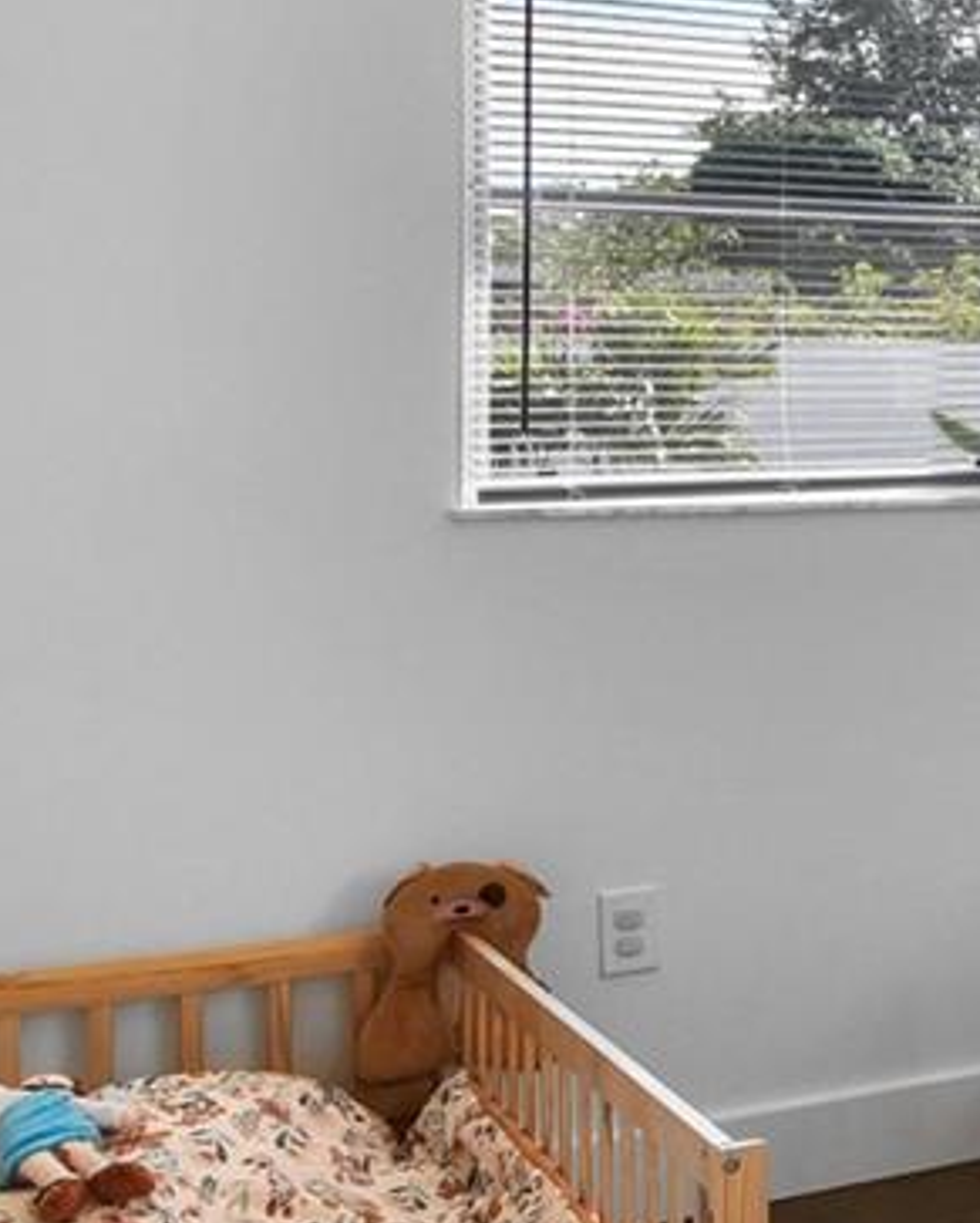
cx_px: 1852
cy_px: 445
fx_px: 2245
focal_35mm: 62
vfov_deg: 30.3
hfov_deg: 18.3
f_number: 7.1
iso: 100
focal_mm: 10
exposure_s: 1/10
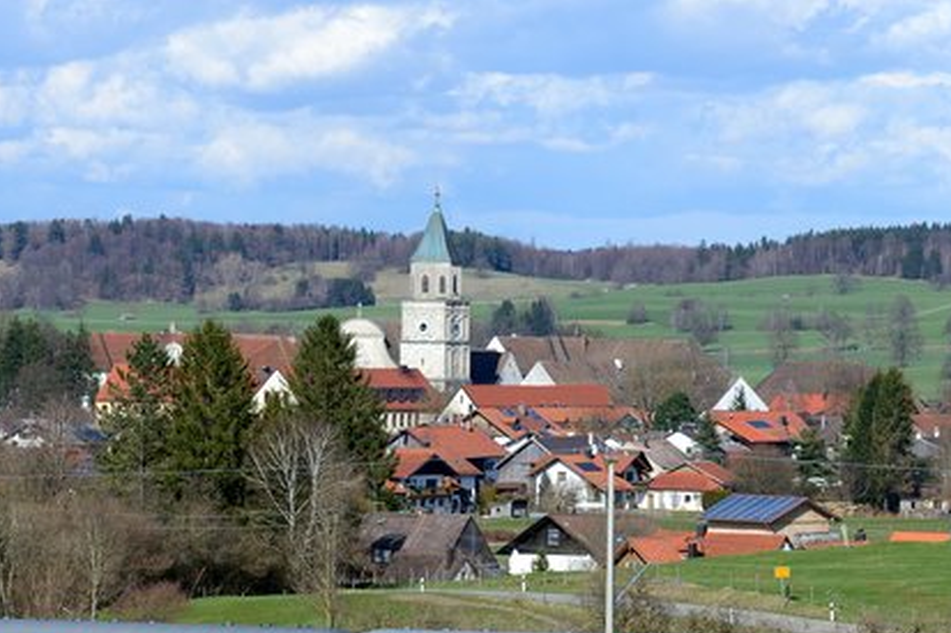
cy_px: 734
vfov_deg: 5.5
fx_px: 6522
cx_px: 405
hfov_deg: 8.3
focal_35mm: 247
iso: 200
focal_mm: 85
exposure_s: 1/1250
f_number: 6.3
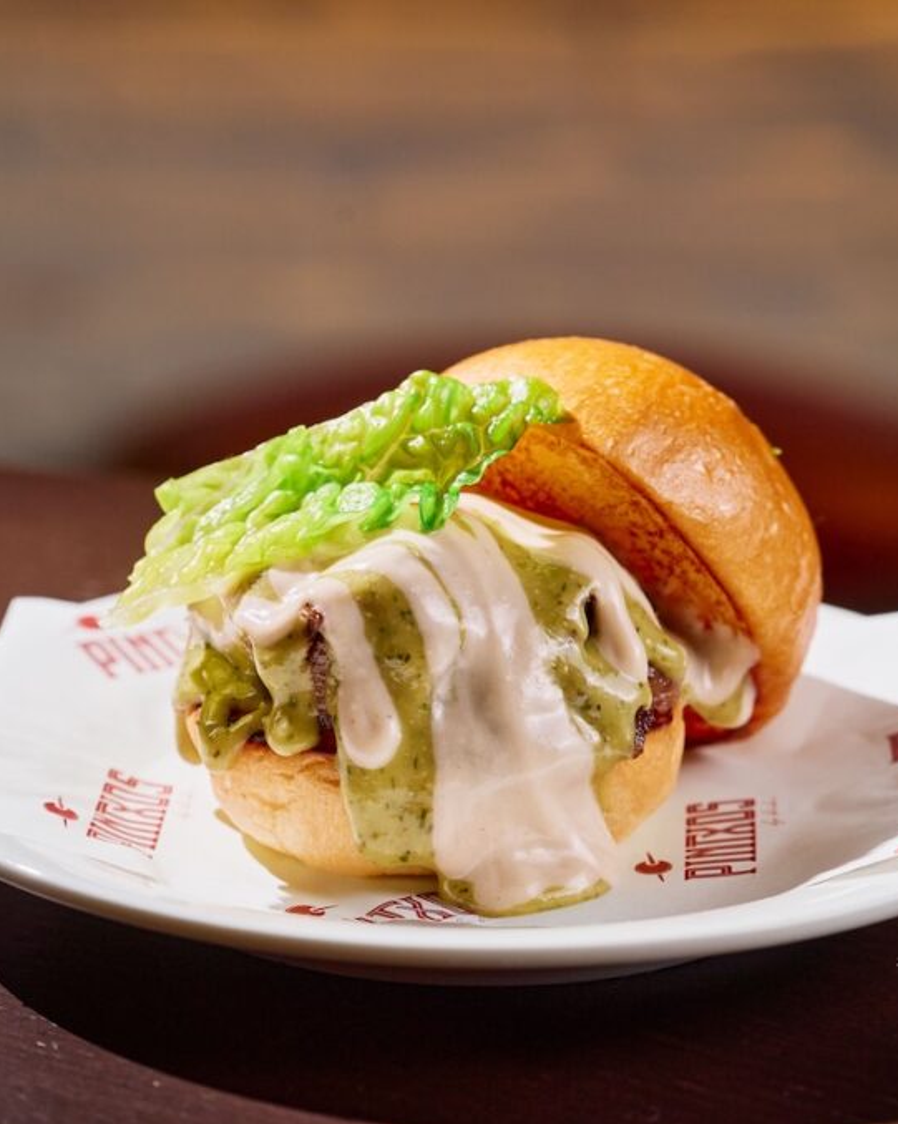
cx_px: 365
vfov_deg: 12.7
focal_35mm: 152
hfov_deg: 10.2
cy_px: 565
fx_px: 5053
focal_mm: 107
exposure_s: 1/320
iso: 500
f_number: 8
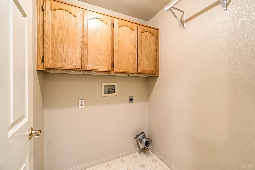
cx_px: 128
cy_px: 85
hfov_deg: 100.4
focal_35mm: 15
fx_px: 106
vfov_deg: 77.3
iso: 400
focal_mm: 10
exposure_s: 1/4
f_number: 9
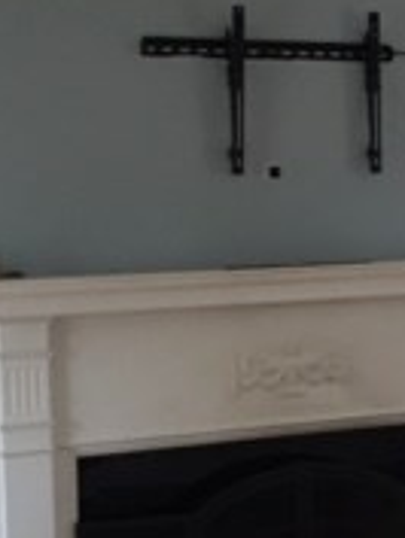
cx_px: 378
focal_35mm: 105
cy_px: 304
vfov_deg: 18.7
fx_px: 1636
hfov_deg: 14.0
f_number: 2.2
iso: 80
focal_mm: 4.15
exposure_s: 1/15
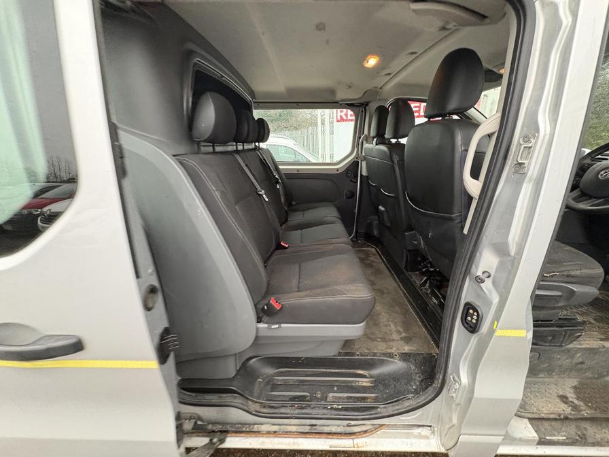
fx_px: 246
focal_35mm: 14
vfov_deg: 85.7
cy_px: 228
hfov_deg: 102.1
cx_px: 304
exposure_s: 1/60
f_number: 2.2
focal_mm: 2.22
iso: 640
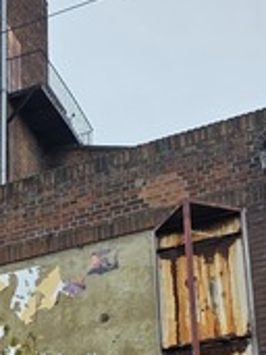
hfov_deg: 16.4
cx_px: -60
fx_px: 882
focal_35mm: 86
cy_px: 388
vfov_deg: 21.6
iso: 32
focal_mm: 6.3
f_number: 1.7
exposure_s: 1/359
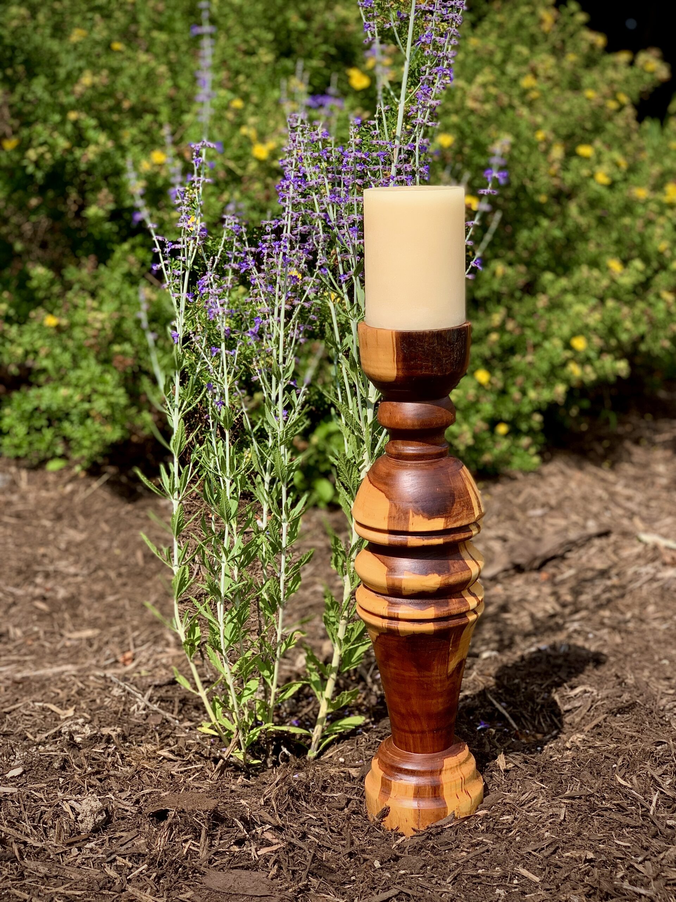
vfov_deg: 36.8
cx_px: 338
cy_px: 451
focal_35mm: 52
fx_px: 1354
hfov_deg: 28.0
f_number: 2.4
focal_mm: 6
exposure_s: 1/888
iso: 16
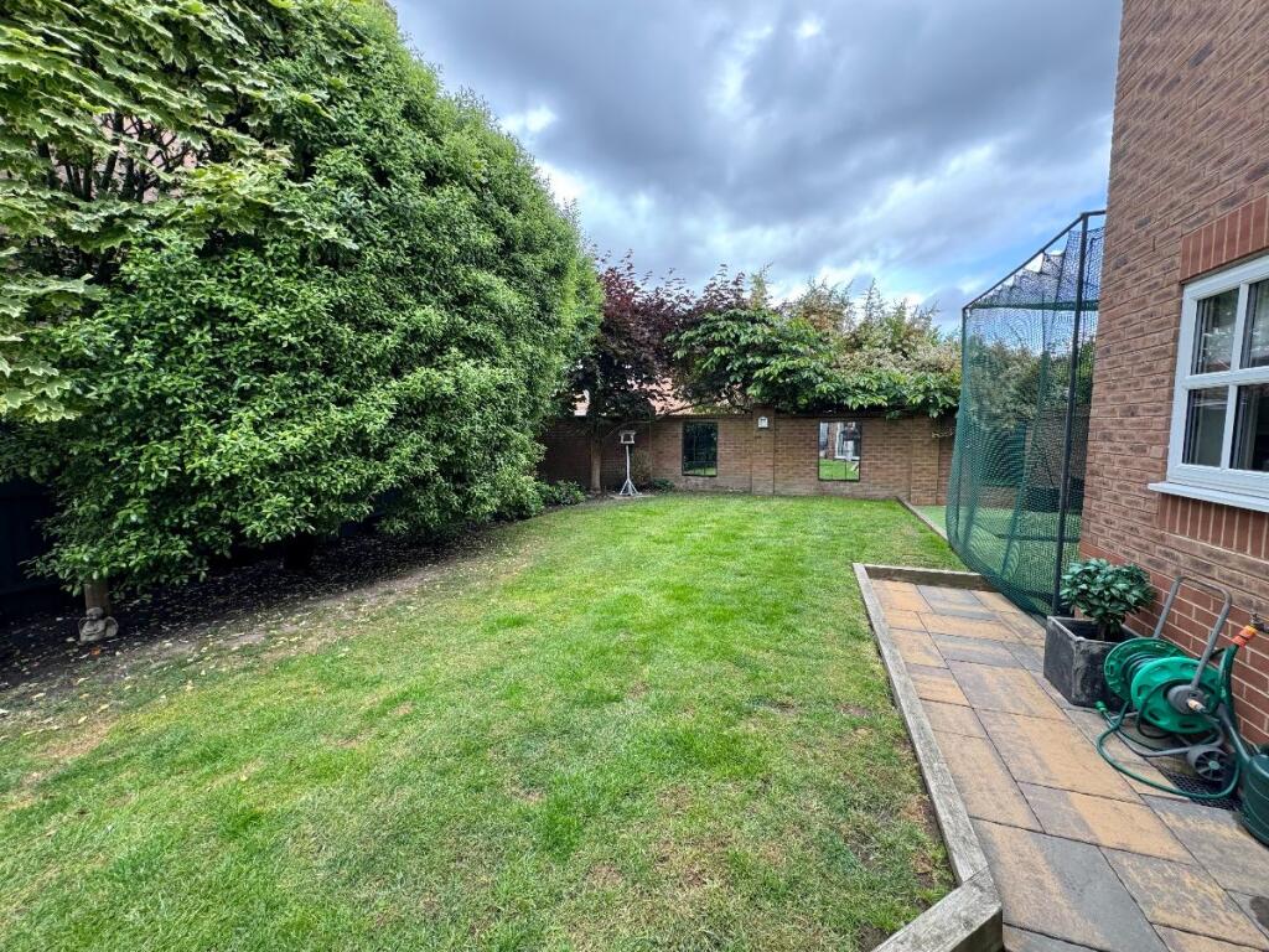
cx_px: 634
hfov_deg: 102.1
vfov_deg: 85.7
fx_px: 513
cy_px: 476
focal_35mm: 14
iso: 40
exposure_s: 1/147
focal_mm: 2.22
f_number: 2.2
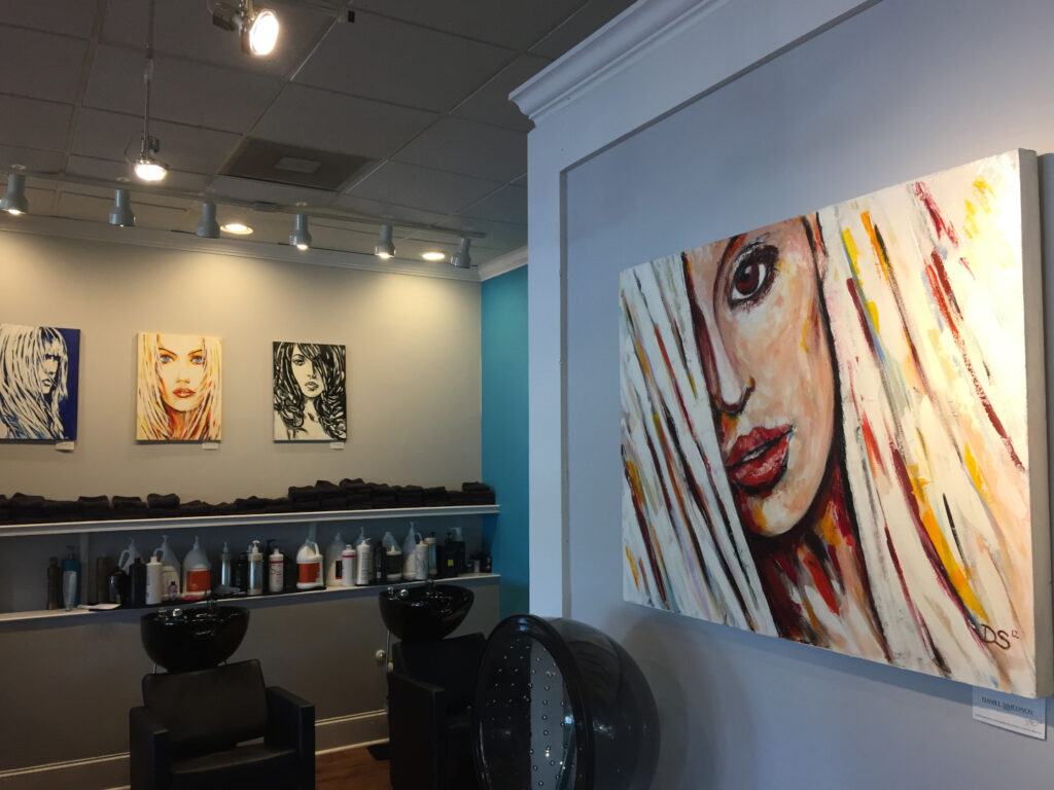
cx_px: 527
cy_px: 395
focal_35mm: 29
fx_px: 883
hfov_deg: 61.7
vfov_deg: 48.2
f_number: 2.2
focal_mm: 4.15
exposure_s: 1/30
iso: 32
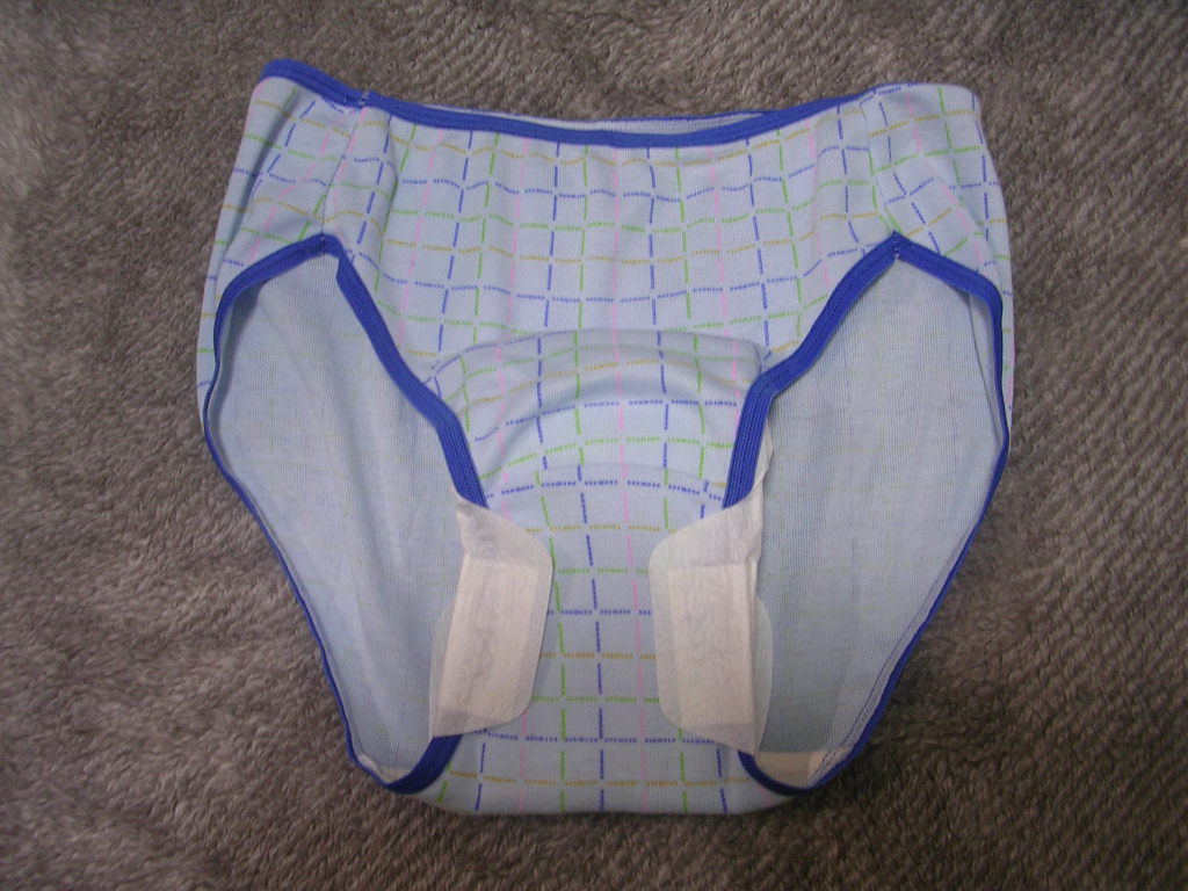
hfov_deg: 49.0
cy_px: 446
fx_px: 1304
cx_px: 594
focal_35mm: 38
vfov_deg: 37.7
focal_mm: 5.8
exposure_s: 1/10.7
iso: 50
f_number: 2.8
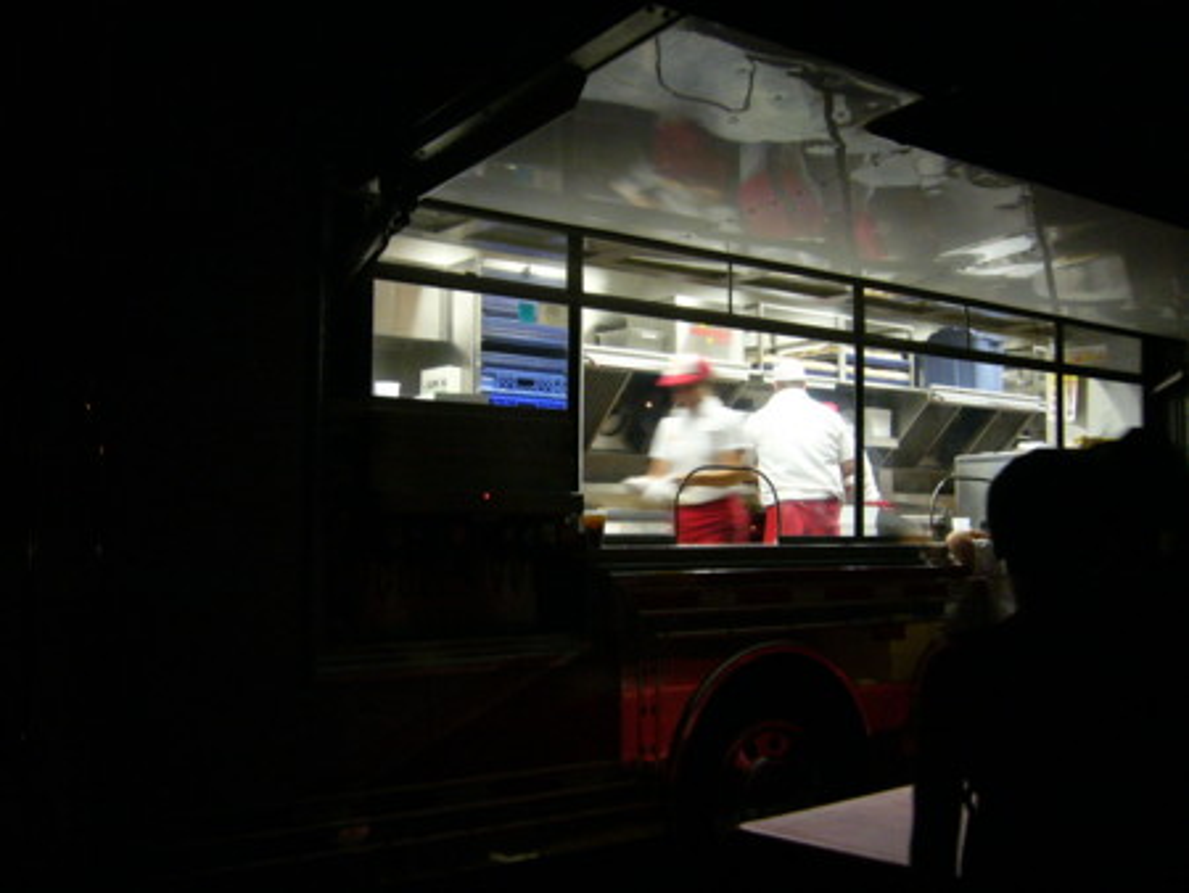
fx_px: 1203
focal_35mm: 35
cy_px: 446
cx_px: 594
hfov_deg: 52.6
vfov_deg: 40.7
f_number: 2.8
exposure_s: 1/8
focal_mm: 5.8
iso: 200
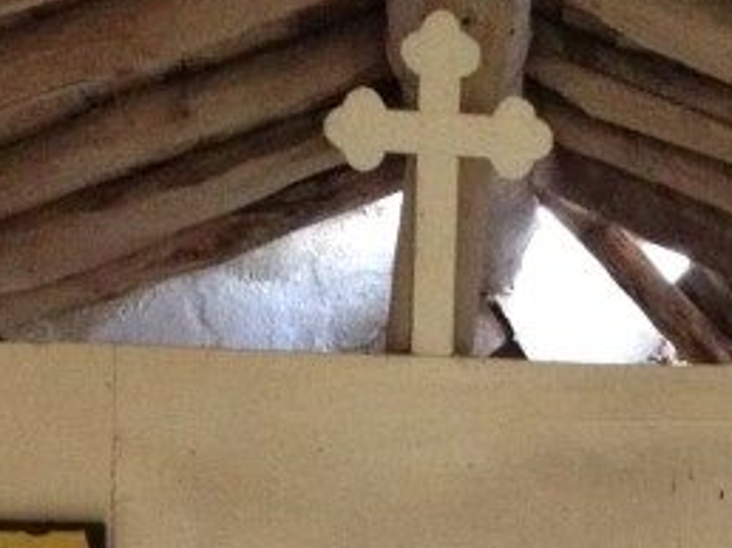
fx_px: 2937
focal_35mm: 139
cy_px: 821
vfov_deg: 10.3
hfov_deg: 14.1
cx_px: 627
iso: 400
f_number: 2.4
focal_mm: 4.28
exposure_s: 1/15
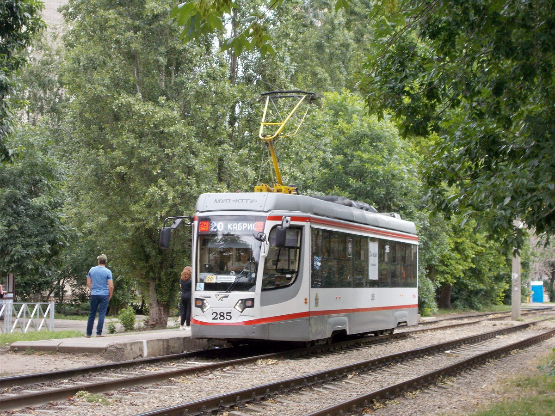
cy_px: 208
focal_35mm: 86
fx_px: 1379
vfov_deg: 17.2
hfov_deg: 22.8
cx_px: 278
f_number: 6.3
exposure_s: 1/60
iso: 160
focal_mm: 15.4
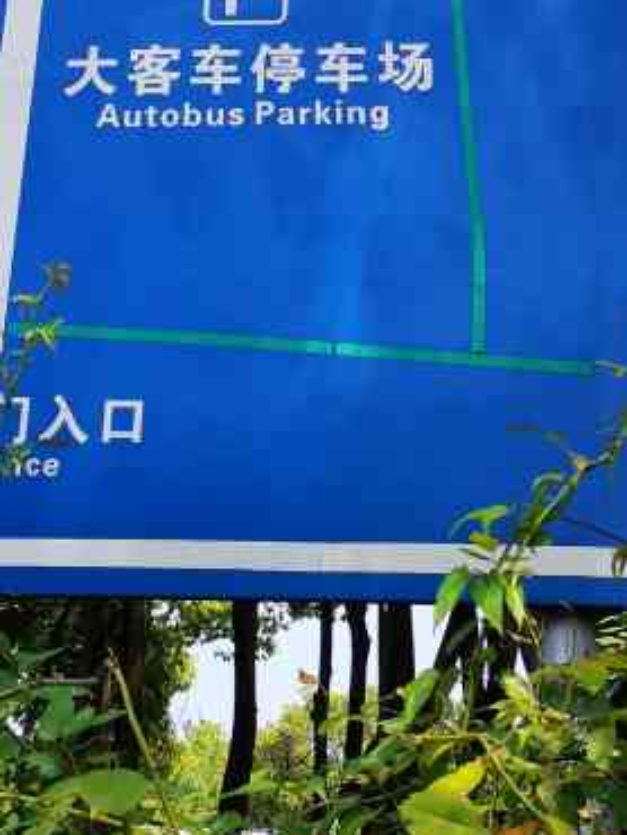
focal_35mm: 68
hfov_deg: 21.6
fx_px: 1640
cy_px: -105
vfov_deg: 26.1
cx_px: 248
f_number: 1.8
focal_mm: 4.75
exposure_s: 1/1111
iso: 50
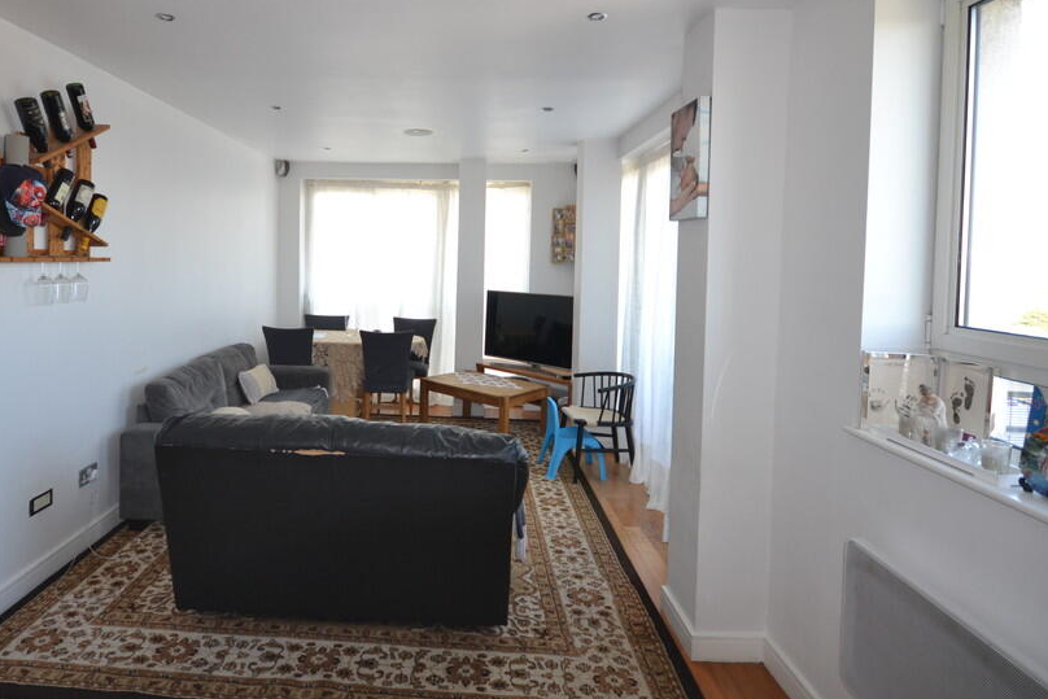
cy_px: 279
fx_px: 553
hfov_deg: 86.1
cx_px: 432
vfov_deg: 64.0
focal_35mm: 19
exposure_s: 1/100
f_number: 4
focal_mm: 10
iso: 400
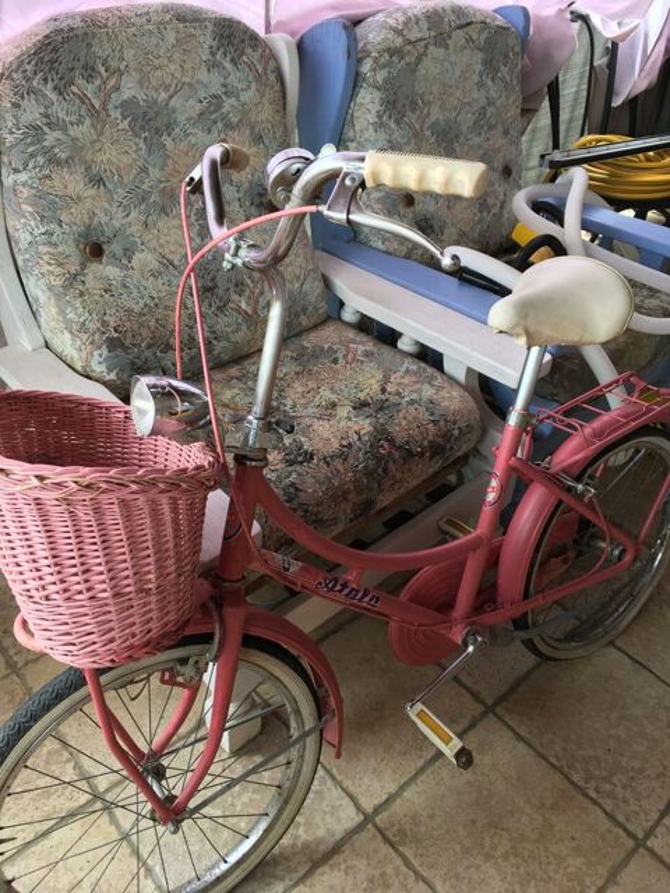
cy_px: 446
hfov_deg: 48.2
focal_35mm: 29
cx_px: 335
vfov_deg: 61.7
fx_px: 748
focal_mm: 4.15
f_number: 2.2
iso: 32
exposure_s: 1/50
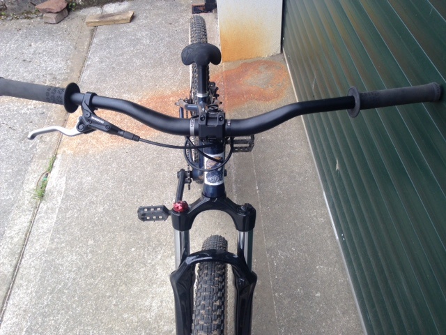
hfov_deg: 55.4
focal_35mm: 33
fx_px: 425
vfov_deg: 42.9
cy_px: 168
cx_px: 223
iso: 50
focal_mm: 4.12
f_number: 2.4
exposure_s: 1/328
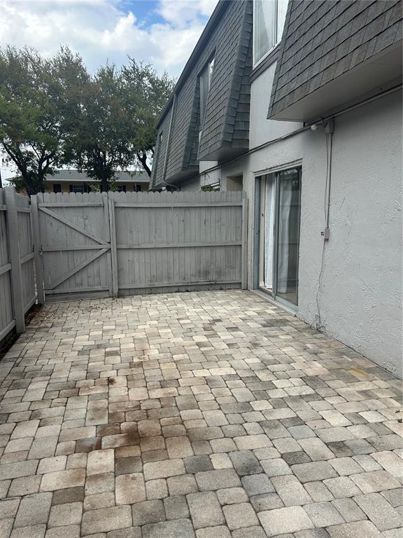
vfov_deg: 67.3
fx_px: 404
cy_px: 269
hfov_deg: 53.1
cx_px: 202
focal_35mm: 26
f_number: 1.5
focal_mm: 5.7
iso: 50
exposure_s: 1/1326
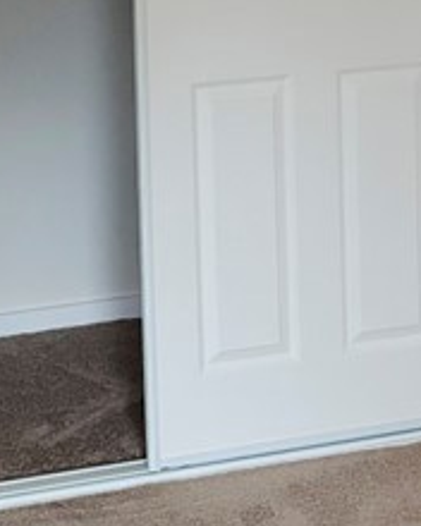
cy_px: -79
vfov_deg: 15.8
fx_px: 1838
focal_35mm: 118
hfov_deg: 13.0
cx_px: 55
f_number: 1.6
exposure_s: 1/40
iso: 500
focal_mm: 5.96
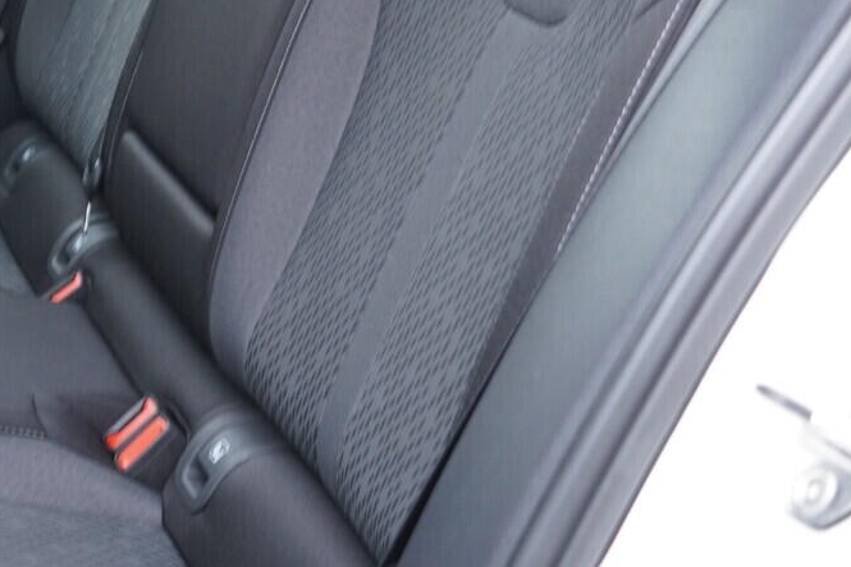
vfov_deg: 17.2
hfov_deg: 25.4
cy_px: 24
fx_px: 1843
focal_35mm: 78
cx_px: 129
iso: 400
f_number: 2.8
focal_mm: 24
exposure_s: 1/40
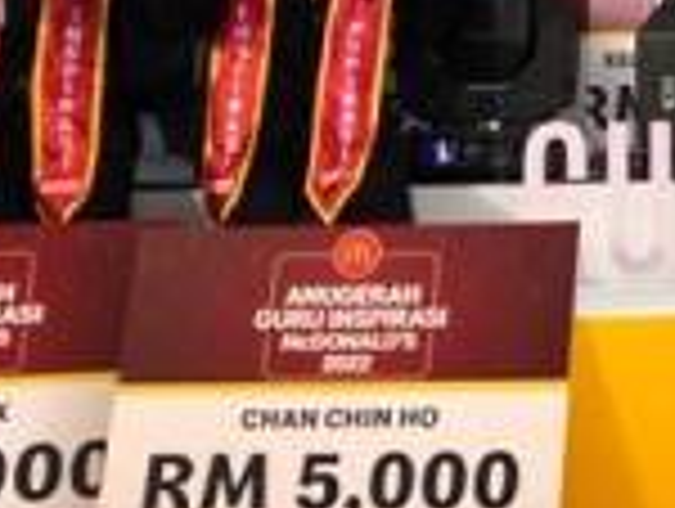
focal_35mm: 112
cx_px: 1134
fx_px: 2187
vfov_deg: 12.9
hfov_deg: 15.6
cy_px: -117
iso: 25
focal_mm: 4
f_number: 1.8
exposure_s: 1/49
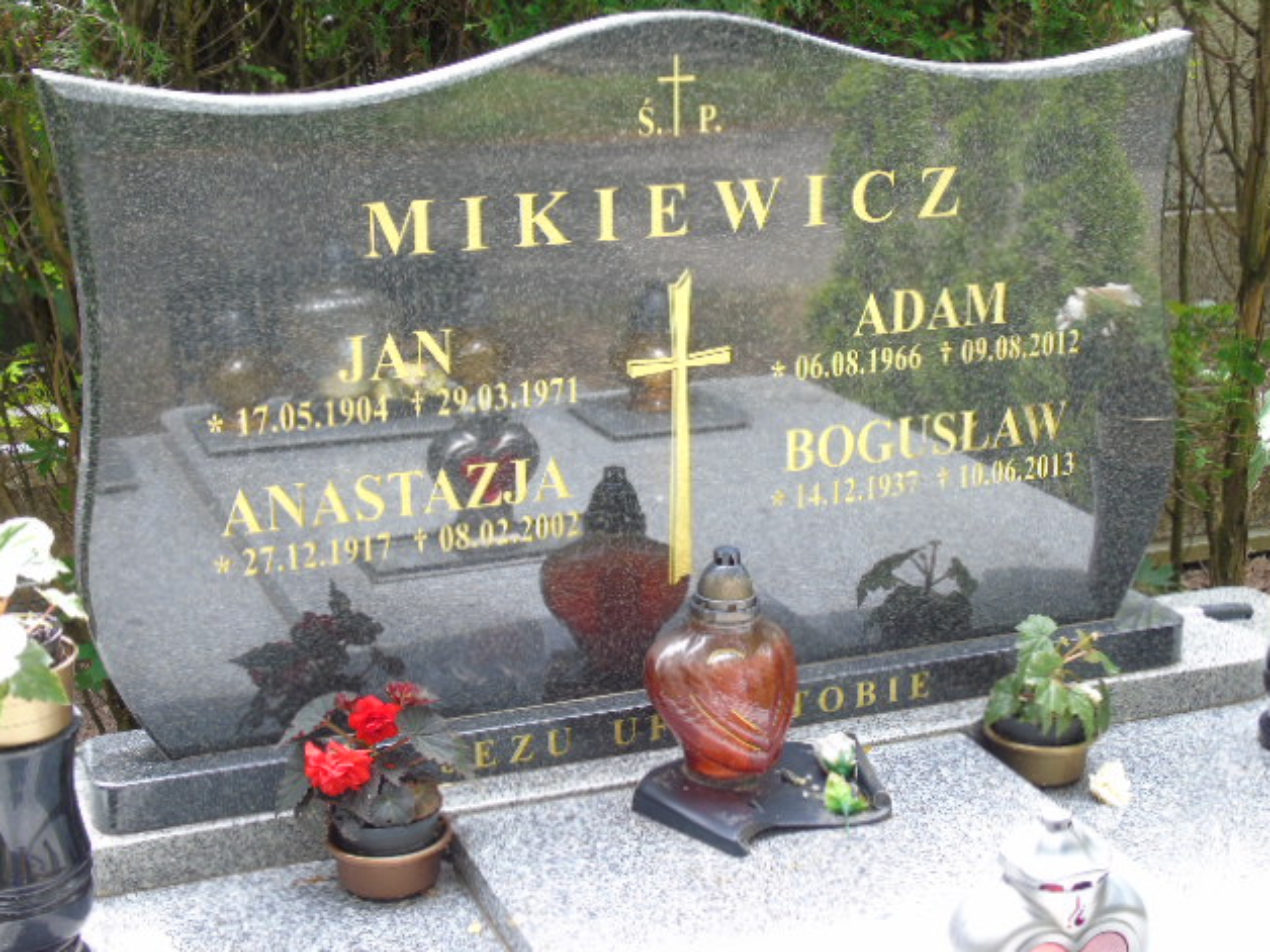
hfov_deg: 34.9
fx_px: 2018
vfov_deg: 26.6
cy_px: 483
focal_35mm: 55
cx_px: 641
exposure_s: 1/30
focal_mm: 9.6
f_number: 4.3
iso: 100
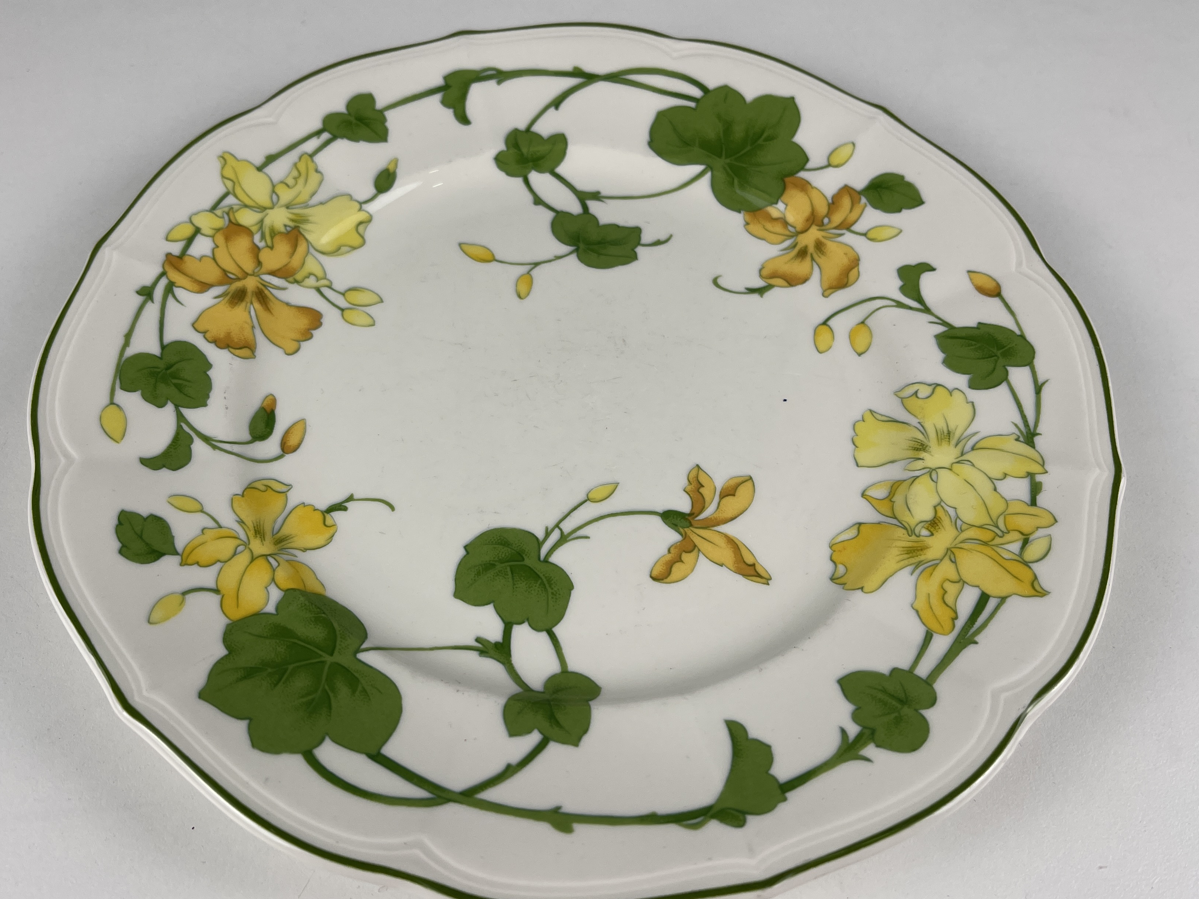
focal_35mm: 31
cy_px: 430
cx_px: 546
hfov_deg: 58.3
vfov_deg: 45.4
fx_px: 1074
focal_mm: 5.1
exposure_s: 1/330
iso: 32
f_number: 1.6
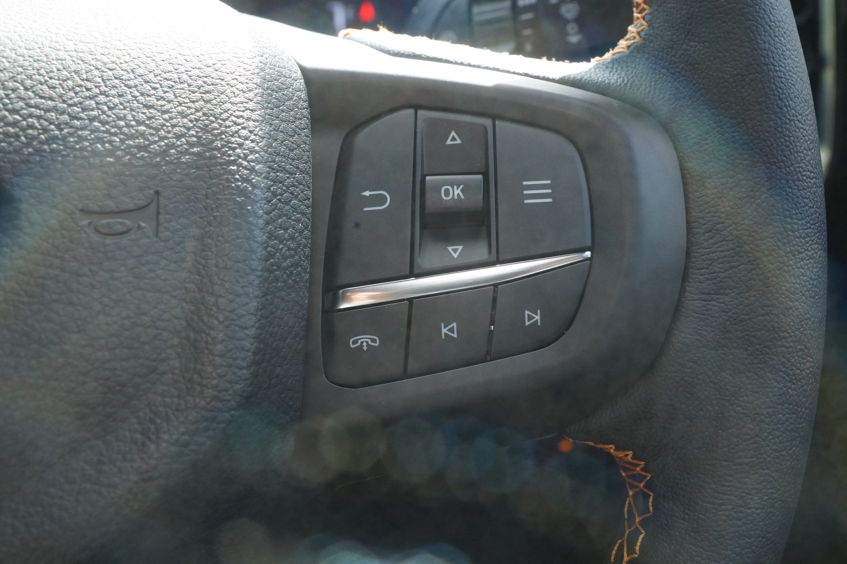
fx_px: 1058
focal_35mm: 45
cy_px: 282
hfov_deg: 43.6
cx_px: 424
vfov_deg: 29.8
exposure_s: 1/160
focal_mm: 30
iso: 800
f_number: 8
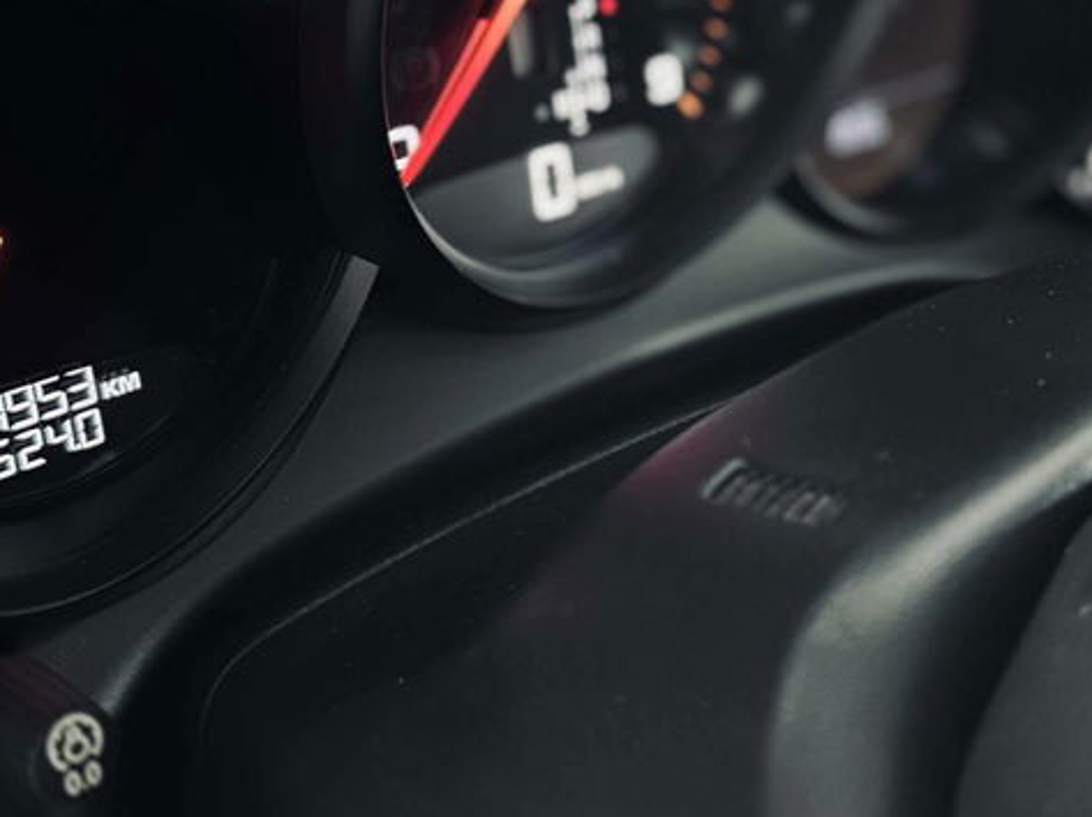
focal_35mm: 52
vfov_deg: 27.5
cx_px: 676
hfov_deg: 36.7
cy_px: 175
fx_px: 1639
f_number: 1.78
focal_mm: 6.86
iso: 1600
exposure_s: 1/20
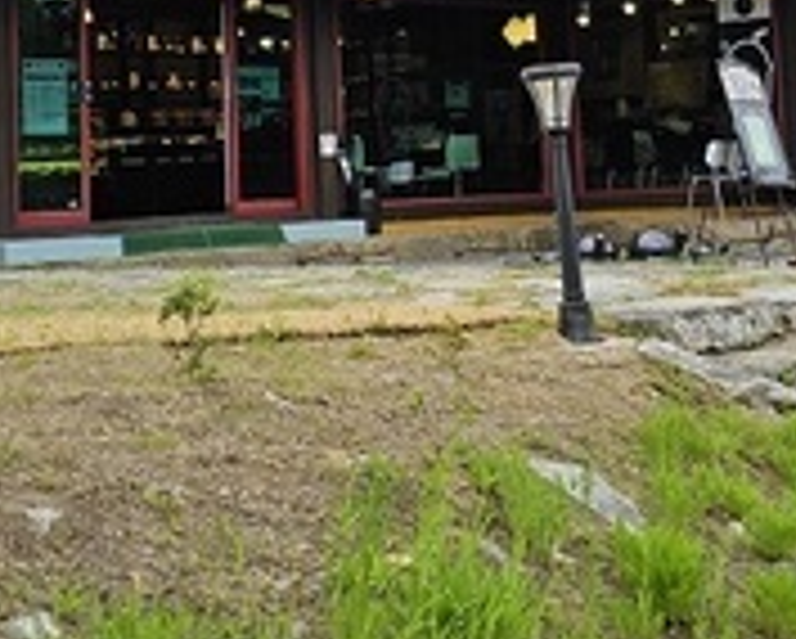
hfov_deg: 23.5
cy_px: 9
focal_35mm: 81
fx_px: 1910
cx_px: 414
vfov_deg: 18.5
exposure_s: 1/180
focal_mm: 6.3
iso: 16
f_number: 1.7
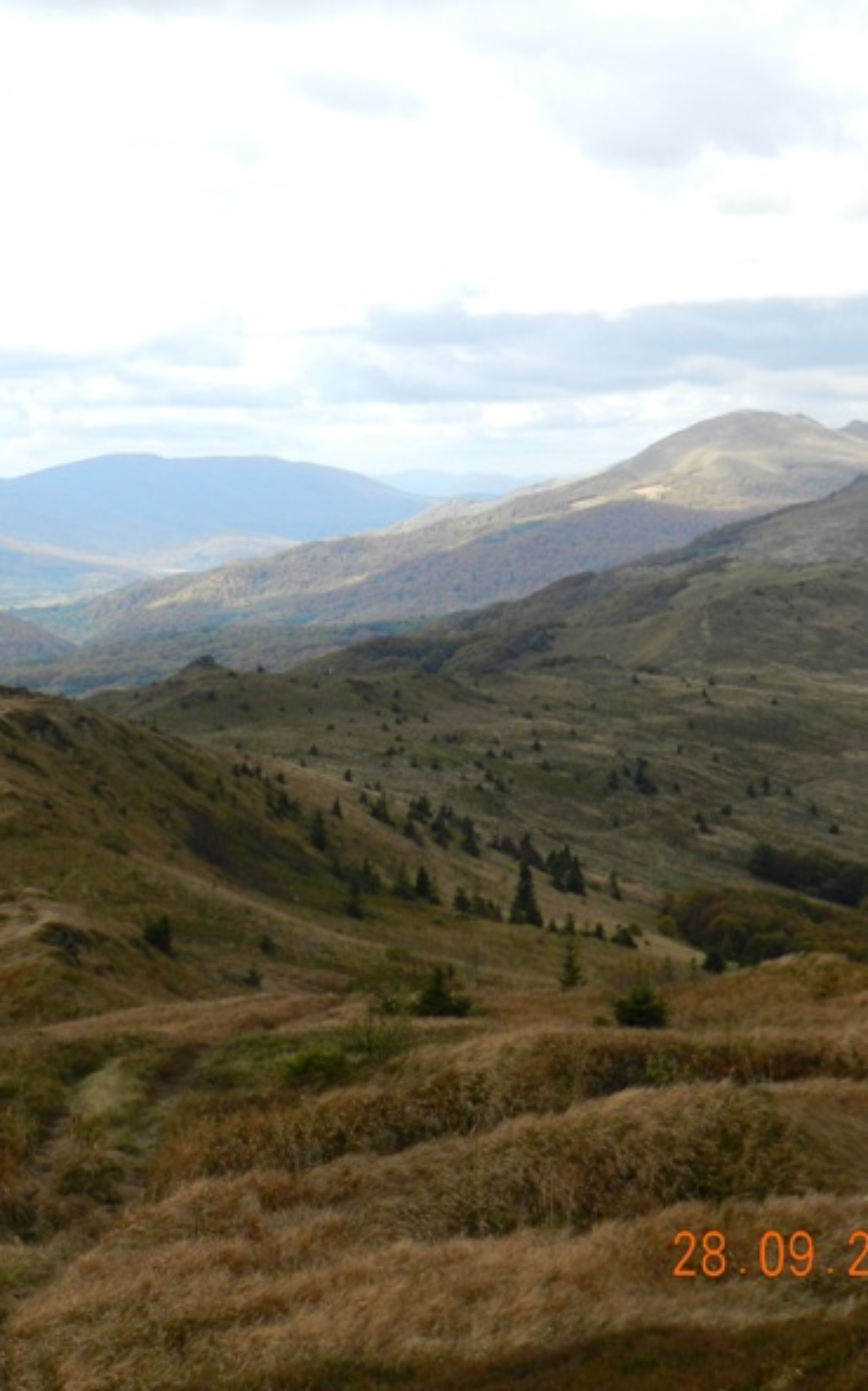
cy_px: 694
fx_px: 2500
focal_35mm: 66
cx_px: 308
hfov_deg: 19.7
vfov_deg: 31.1
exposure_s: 1/400
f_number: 4.2
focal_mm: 8.1
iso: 160
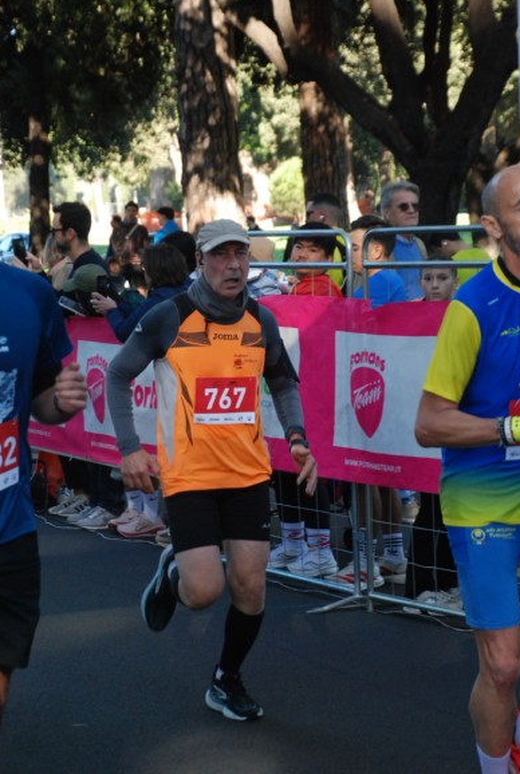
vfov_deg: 18.7
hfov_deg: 12.6
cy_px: 374
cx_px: 267
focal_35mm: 109
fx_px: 2350
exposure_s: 1/320
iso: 1000
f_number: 5.6
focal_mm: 70
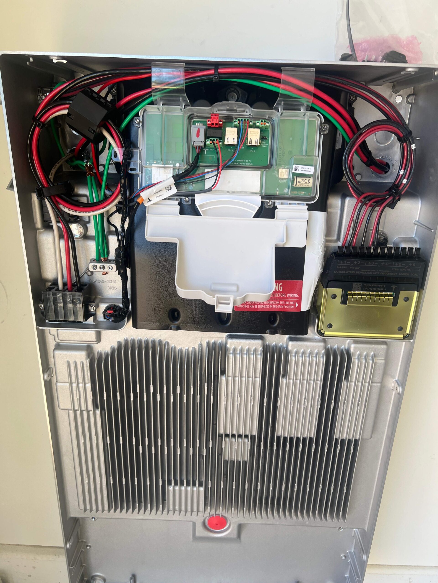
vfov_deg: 67.3
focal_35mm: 26
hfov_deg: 53.1
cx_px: 219
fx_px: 439
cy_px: 292
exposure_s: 1/258
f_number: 1.5
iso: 40
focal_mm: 5.7
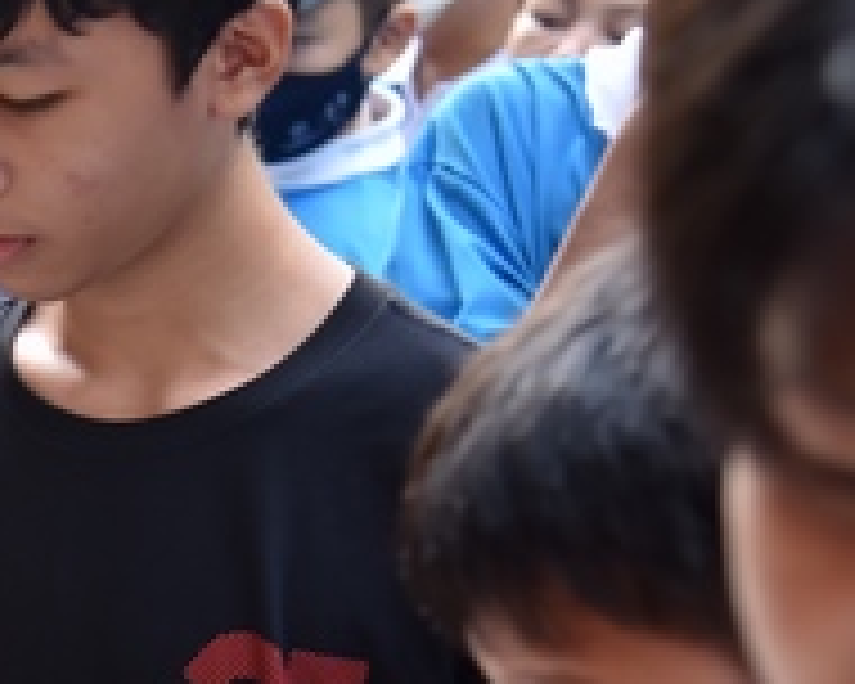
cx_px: -508
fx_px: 4479
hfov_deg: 10.5
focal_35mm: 177
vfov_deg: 8.7
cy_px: 666
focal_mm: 55
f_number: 4.5
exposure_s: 1/200
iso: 500
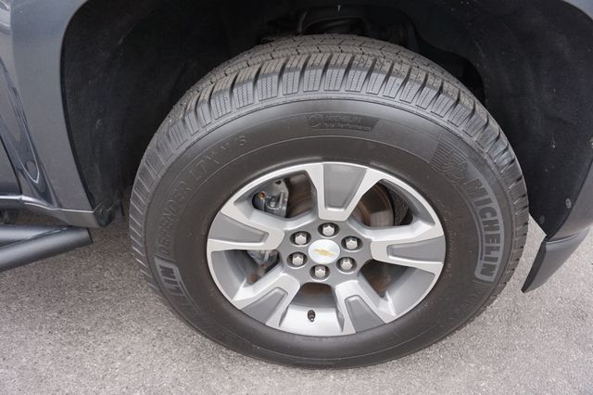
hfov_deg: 73.8
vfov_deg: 53.1
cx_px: 296
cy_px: 198
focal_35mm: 24
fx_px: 395
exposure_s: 1/160
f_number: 4
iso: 200
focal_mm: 16
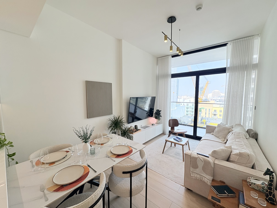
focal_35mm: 14
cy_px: 104
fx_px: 112
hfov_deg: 102.1
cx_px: 138
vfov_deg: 85.7
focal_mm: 2.22
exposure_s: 1/204
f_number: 2.2
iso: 64
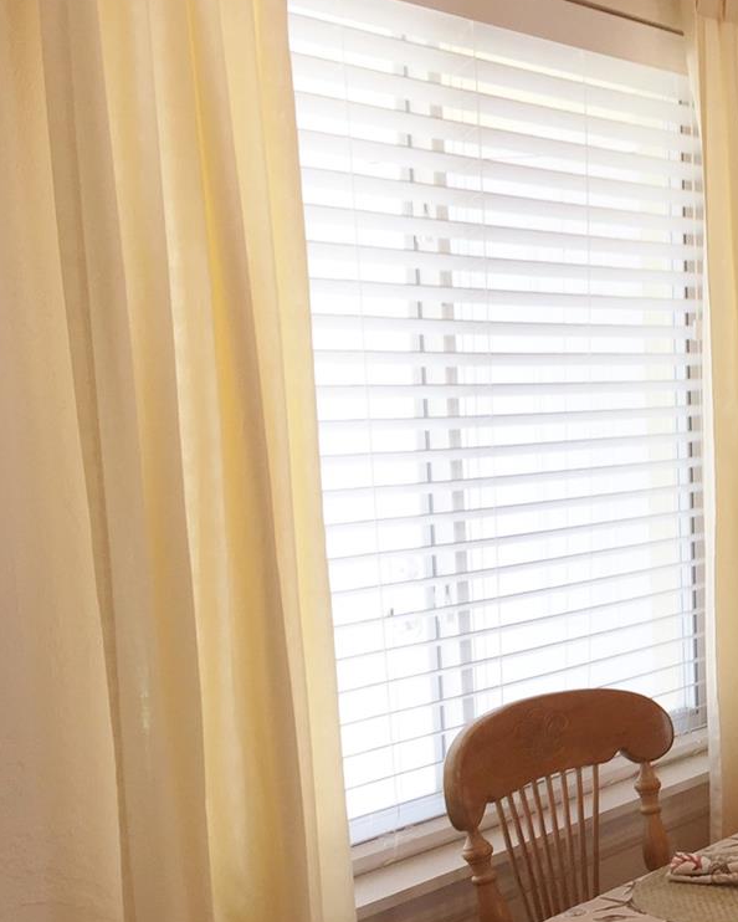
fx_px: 1665
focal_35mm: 61
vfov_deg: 30.5
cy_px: 667
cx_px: 970
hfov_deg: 22.3
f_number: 2.2
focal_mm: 4.15
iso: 40
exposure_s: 1/60
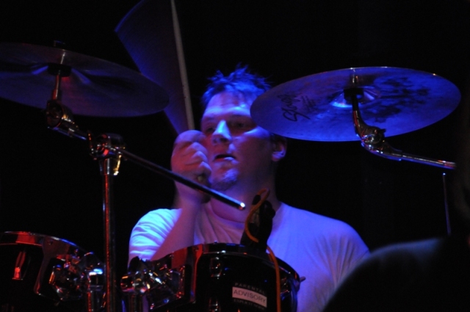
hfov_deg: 6.9
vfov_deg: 4.6
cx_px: 235
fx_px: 3912
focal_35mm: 300
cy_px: 156
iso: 3200
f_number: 5.6
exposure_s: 1/30
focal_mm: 200
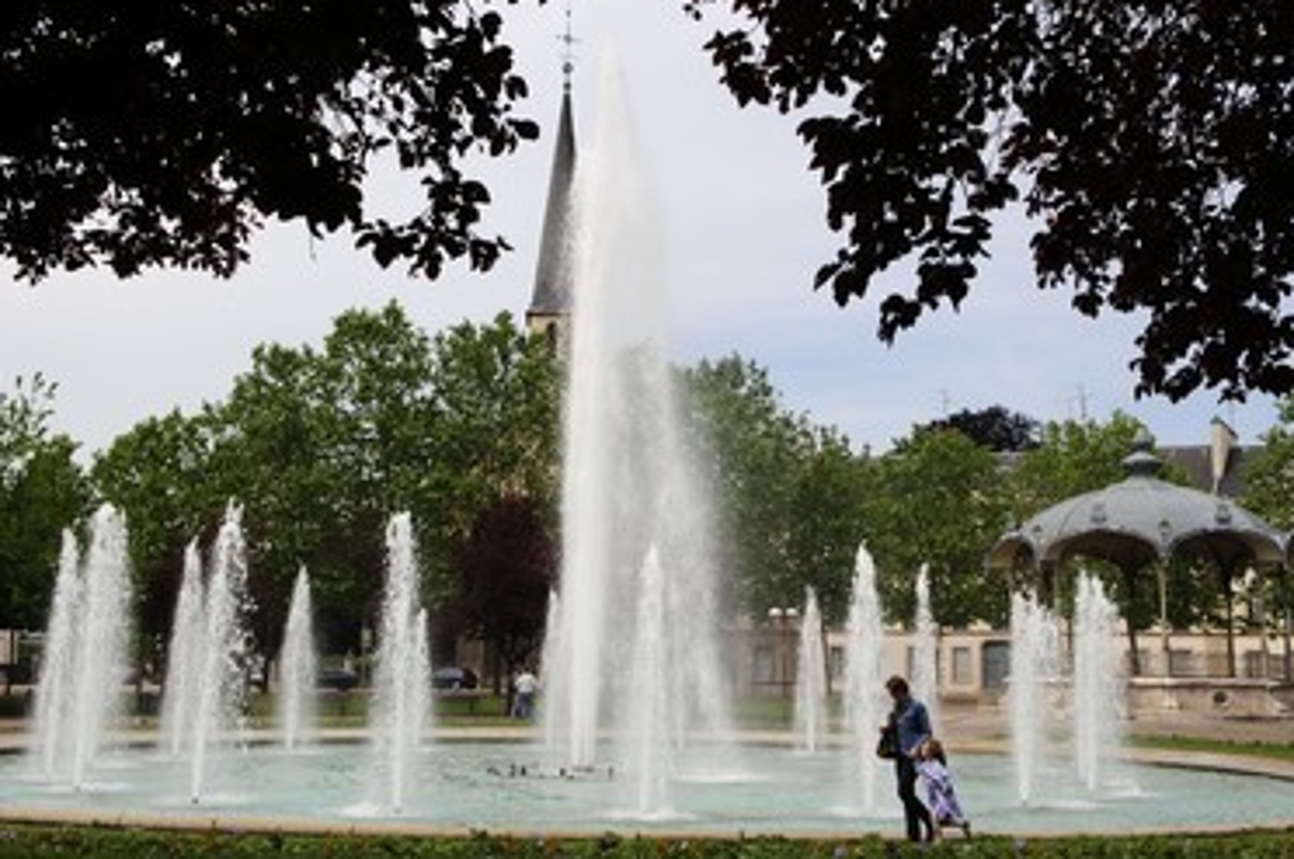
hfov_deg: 45.5
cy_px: 435
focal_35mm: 43
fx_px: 1544
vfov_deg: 31.1
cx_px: 666
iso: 200
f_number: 14
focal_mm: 38
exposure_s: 1/160
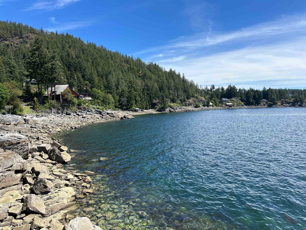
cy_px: 115
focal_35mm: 24
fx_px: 212
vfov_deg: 56.8
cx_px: 153
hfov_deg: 71.6
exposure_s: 1/3155
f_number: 1.78
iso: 80
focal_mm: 6.86
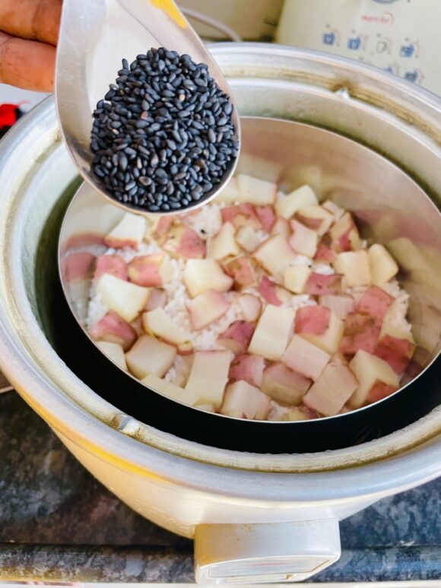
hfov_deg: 53.1
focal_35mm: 26
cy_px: 294
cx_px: 220
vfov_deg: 67.3
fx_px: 442
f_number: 1.6
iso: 125
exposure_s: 1/50
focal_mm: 4.2
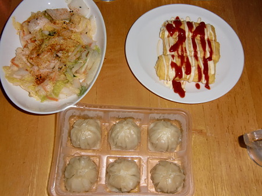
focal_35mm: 34
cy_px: 98
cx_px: 131
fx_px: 257
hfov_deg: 54.0
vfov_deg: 41.8
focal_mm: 6.1
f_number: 3.6
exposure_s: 1/30
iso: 64
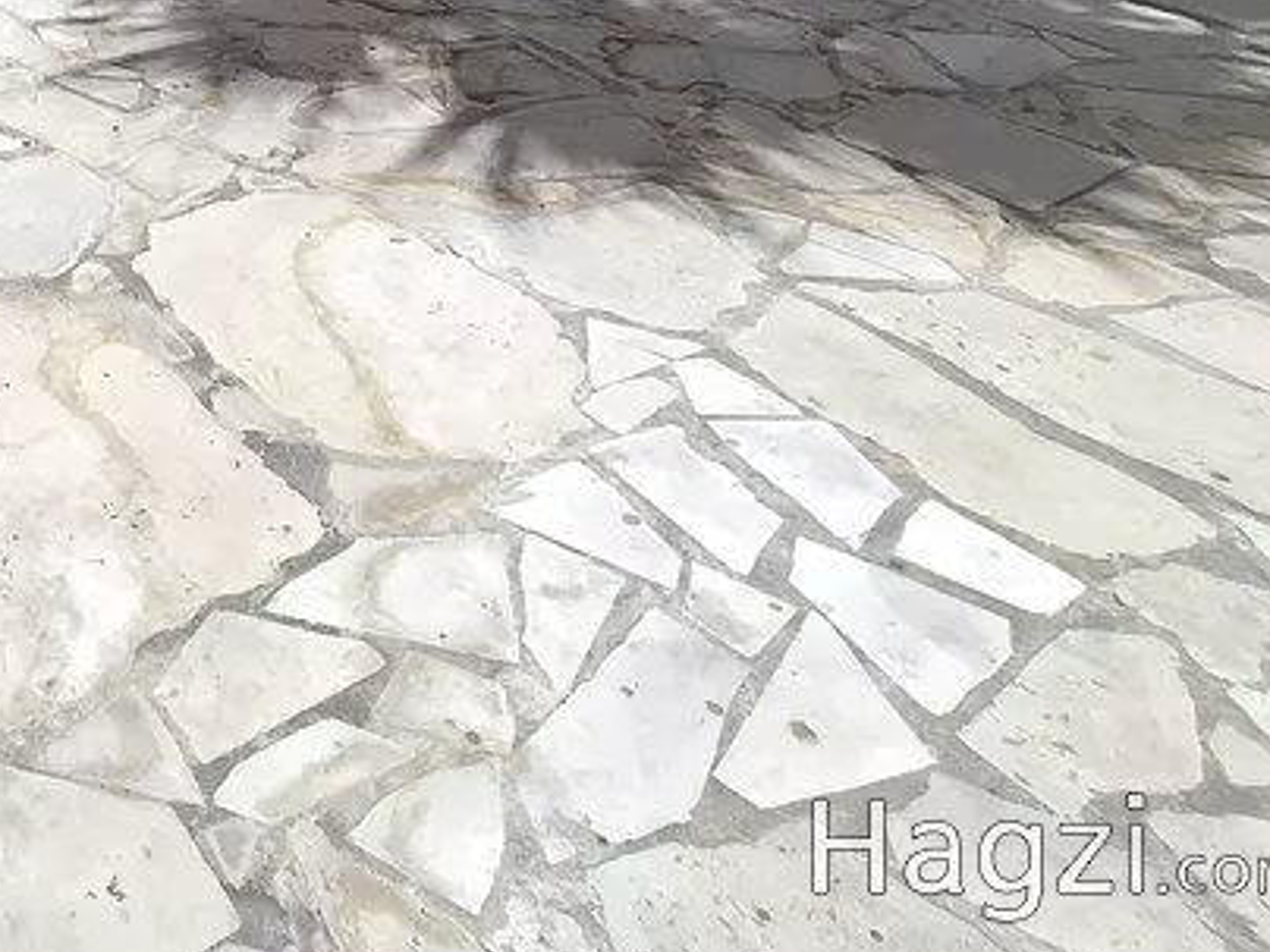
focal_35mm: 30
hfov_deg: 46.3
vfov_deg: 38.2
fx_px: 1101
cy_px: -113
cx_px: -93
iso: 40
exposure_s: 1/1447
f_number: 2.2
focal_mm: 1.74
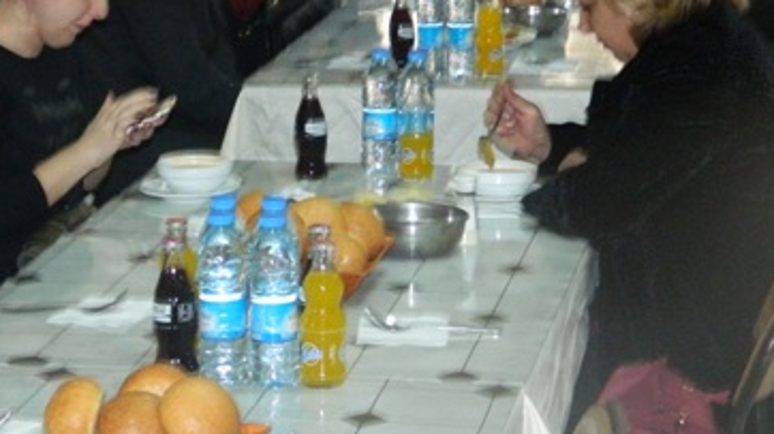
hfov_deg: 15.9
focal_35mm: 135
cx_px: 351
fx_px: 2769
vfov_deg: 8.9
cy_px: 98
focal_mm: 12.6
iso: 500
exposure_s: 1/50
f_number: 4
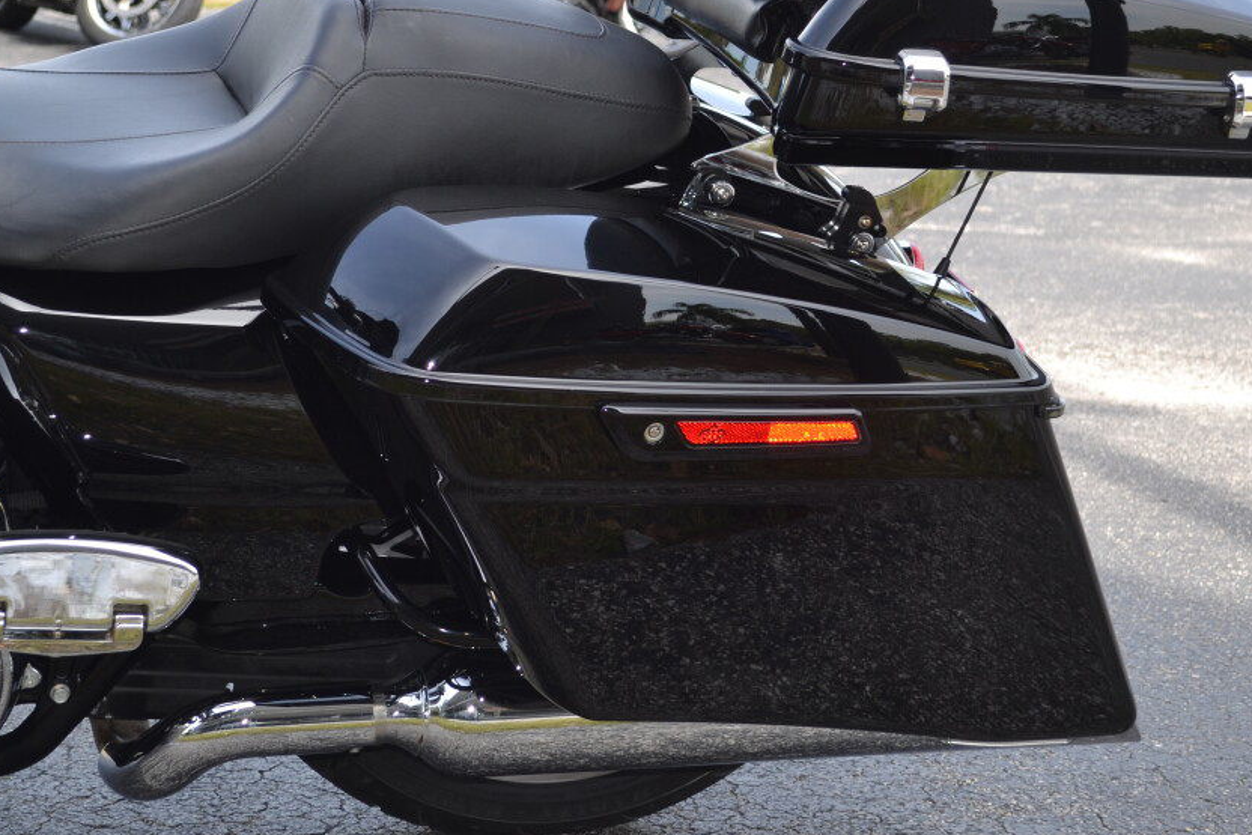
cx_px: 668
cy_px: 319
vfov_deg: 18.0
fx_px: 2634
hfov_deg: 26.7
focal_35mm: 76
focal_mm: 35
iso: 100
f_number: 5
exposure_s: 1/160
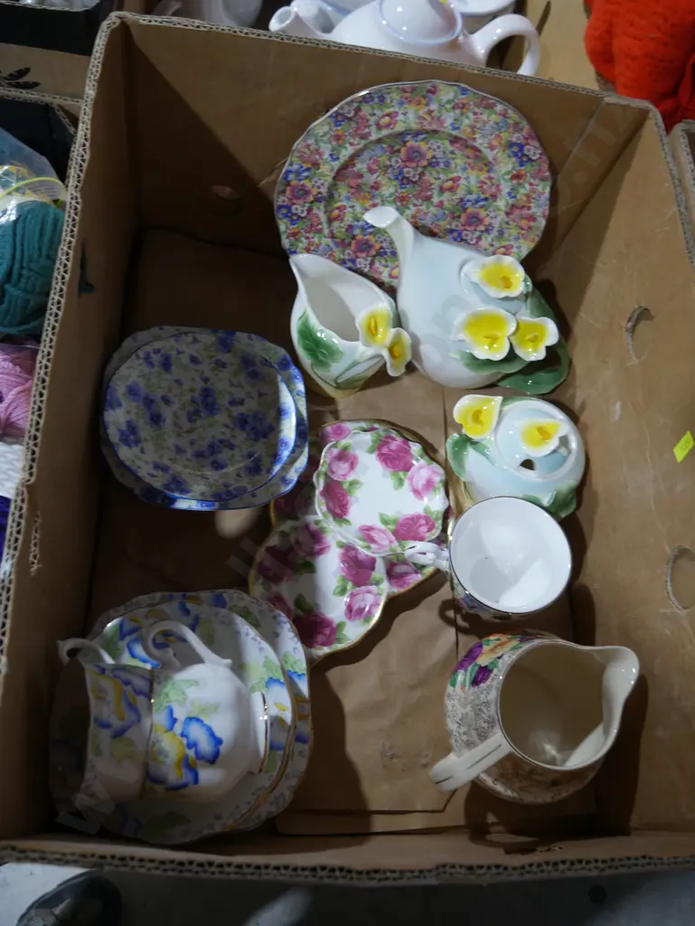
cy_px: 463
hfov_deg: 49.8
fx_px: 749
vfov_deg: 63.4
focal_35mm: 28
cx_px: 348
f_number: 3.5
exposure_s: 1/60
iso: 500
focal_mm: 14
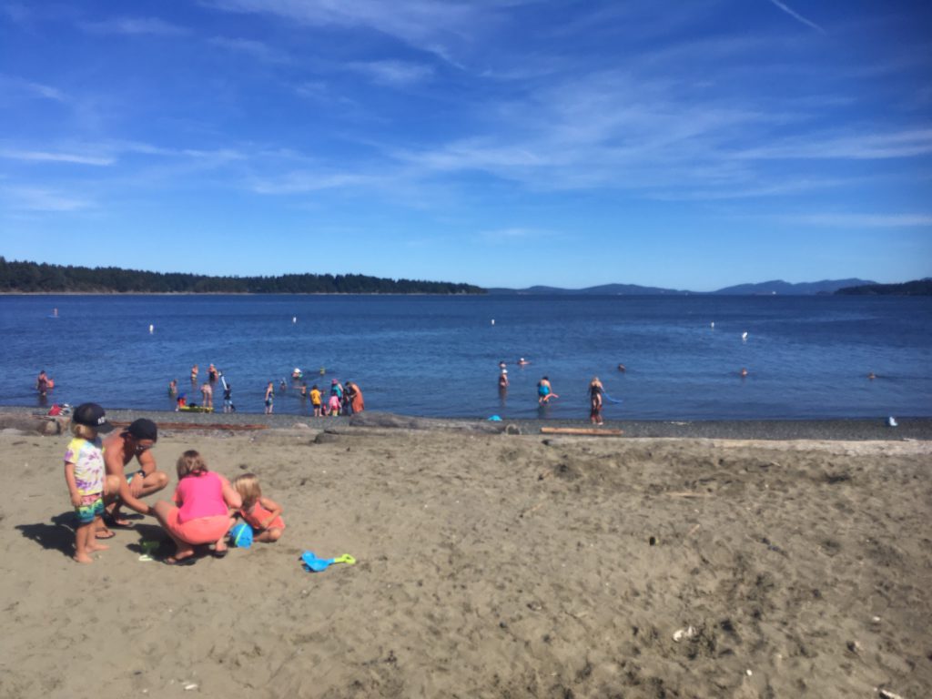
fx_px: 781
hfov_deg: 61.7
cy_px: 350
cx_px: 466
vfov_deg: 48.2
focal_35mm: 29
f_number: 2.2
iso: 25
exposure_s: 1/2137
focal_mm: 4.15
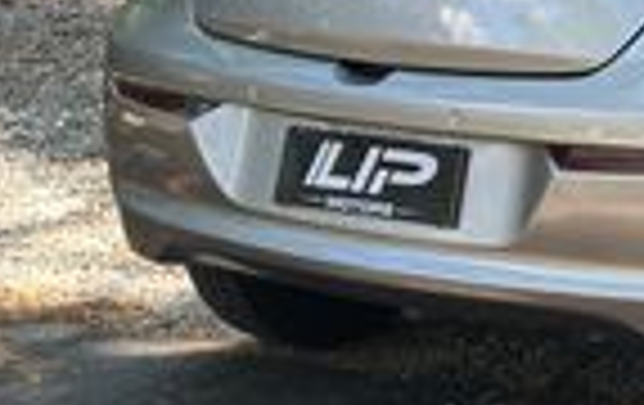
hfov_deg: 12.1
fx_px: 2937
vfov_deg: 7.8
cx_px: 883
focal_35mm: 167
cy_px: -54
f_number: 1.78
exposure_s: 1/180
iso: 64
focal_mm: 6.86
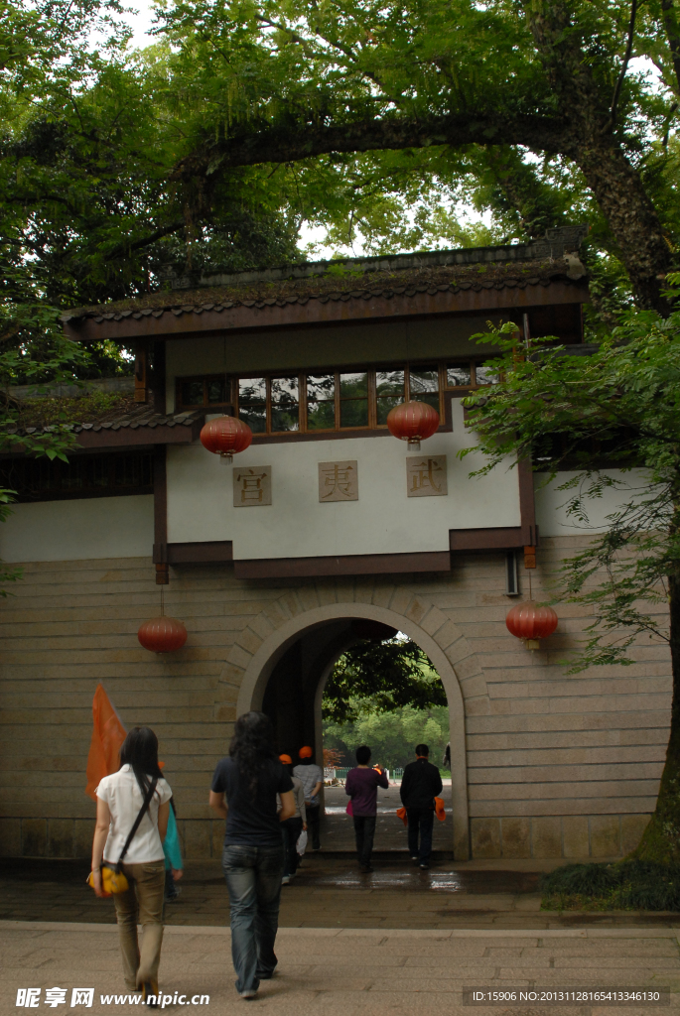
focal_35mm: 42
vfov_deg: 46.4
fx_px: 1187
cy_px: 508
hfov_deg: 32.0
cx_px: 340
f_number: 7.1
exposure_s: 1/25
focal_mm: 28
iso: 400
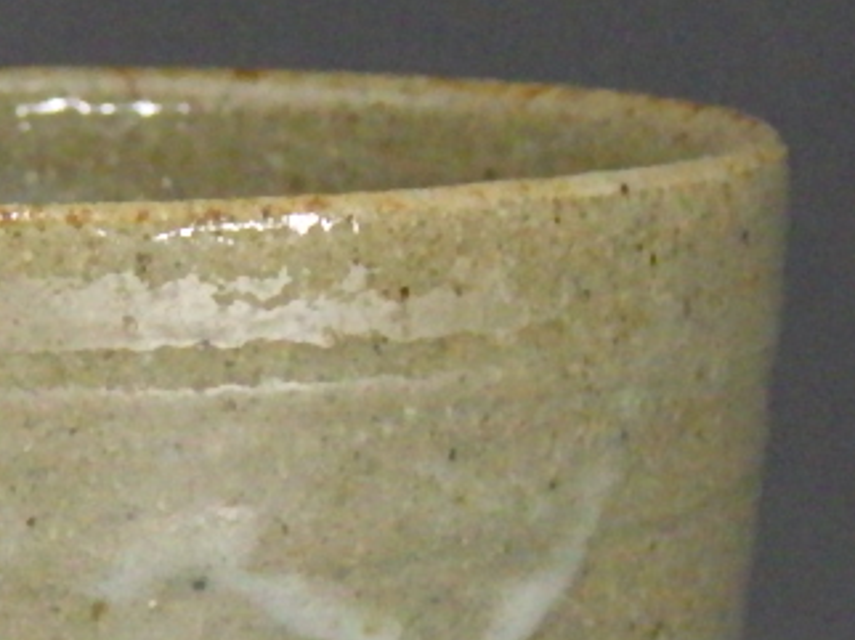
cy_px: 688
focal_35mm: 299
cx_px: -167
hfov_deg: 6.6
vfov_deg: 5.0
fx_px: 7380
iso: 400
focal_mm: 16.7
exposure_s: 1/20
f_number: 5
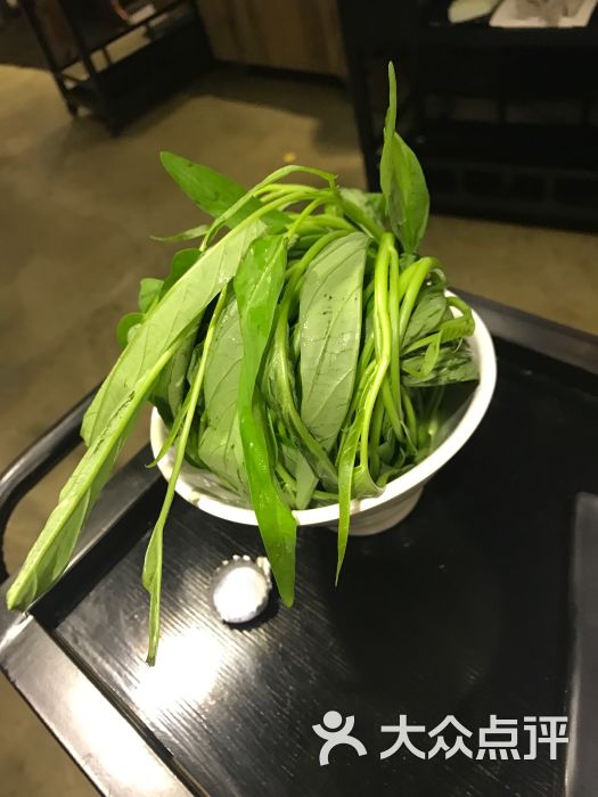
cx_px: 299
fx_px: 645
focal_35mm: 28
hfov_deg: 49.7
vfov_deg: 63.4
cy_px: 398
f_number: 1.8
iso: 80
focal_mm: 3.99
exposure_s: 1/17
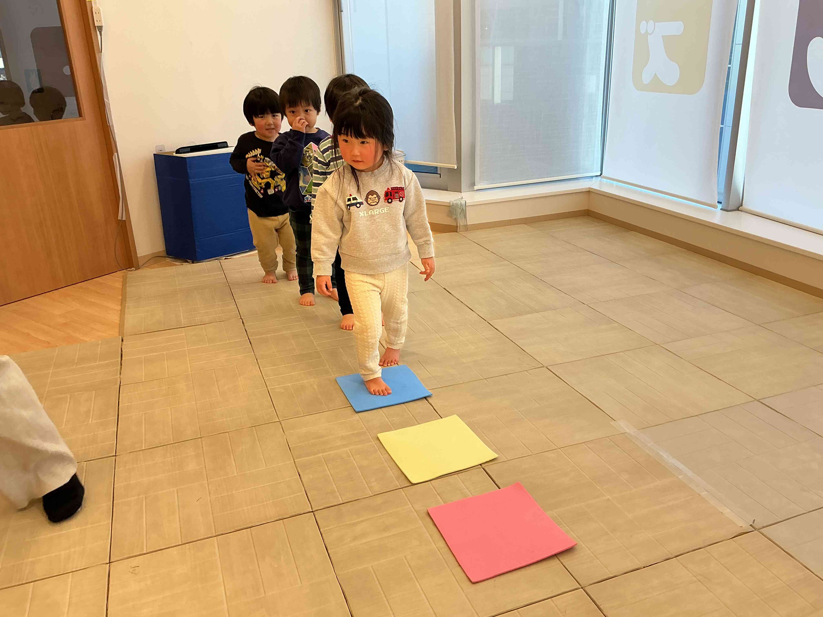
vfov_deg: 48.2
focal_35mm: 29
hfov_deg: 61.7
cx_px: 412
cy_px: 308
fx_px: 689
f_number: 1.8
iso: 32
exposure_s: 1/120
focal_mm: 3
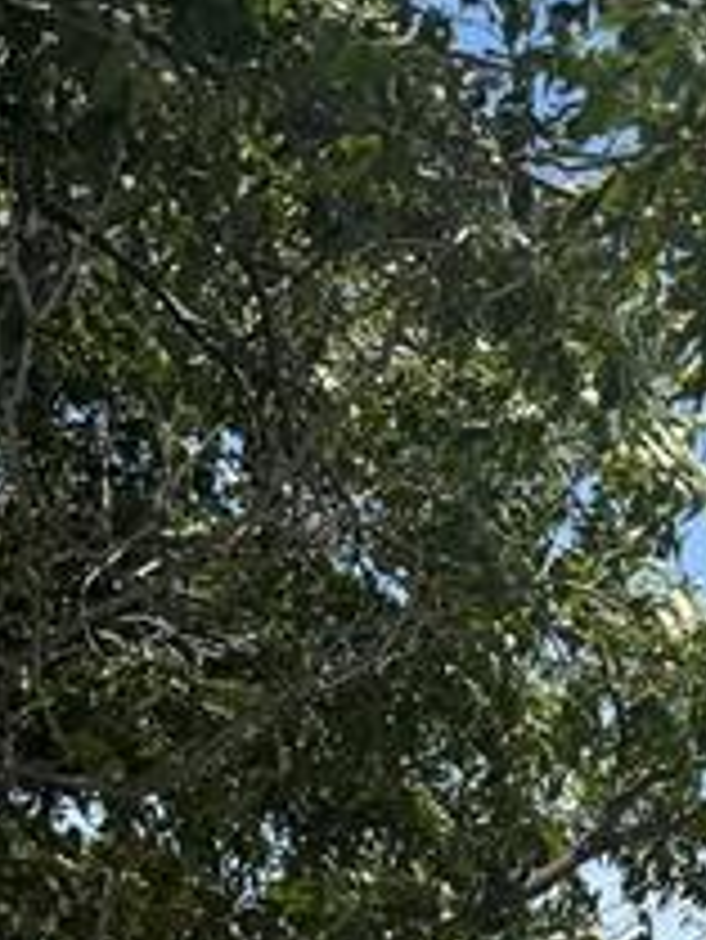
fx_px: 2391
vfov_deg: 19.7
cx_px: 1034
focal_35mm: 88
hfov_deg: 15.6
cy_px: 1363
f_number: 1.78
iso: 80
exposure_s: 1/4310
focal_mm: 6.76
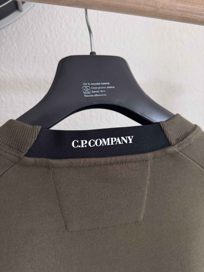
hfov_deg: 56.8
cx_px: 102
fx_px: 189
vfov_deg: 71.6
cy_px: 136
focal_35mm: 24
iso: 800
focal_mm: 6.76
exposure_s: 1/43
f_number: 1.78
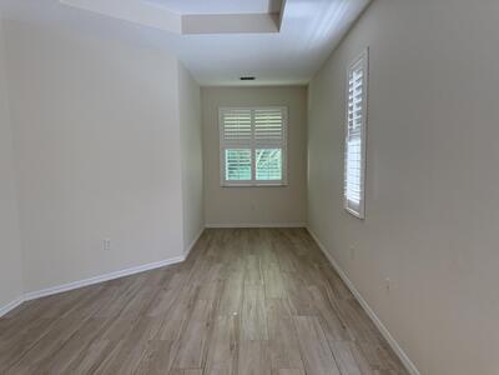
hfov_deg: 71.6
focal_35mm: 24
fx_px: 346
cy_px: 188
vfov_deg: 56.8
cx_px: 250
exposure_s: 1/239
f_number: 1.78
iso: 200
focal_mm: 6.76
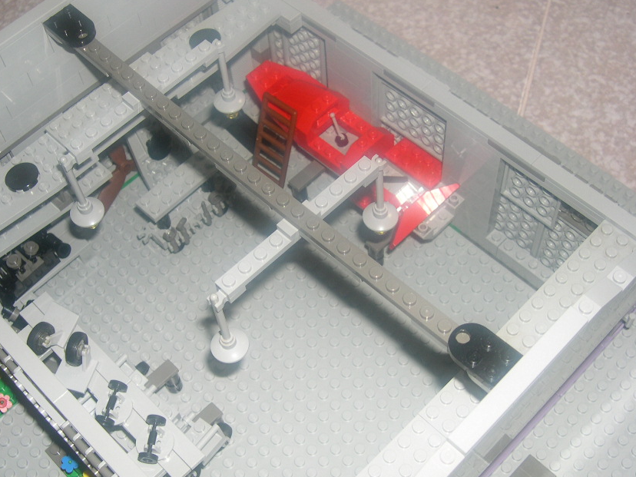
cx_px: 297
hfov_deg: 40.4
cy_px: 261
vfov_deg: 30.9
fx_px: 864
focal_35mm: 47
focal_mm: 8
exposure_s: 1/60
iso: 100
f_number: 2.8
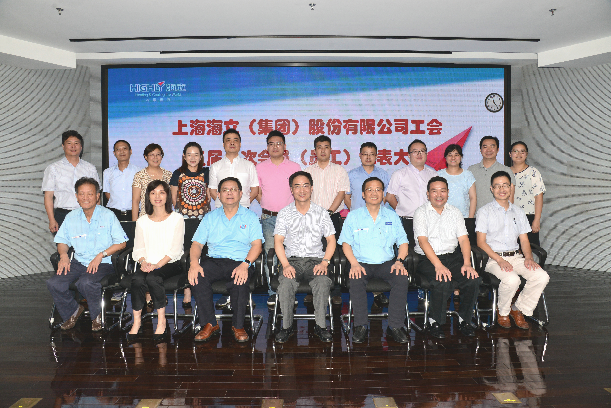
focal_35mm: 24
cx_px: 306
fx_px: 407
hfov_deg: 73.7
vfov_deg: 53.2
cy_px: 204
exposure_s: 1/125
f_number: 8
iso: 800
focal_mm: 24
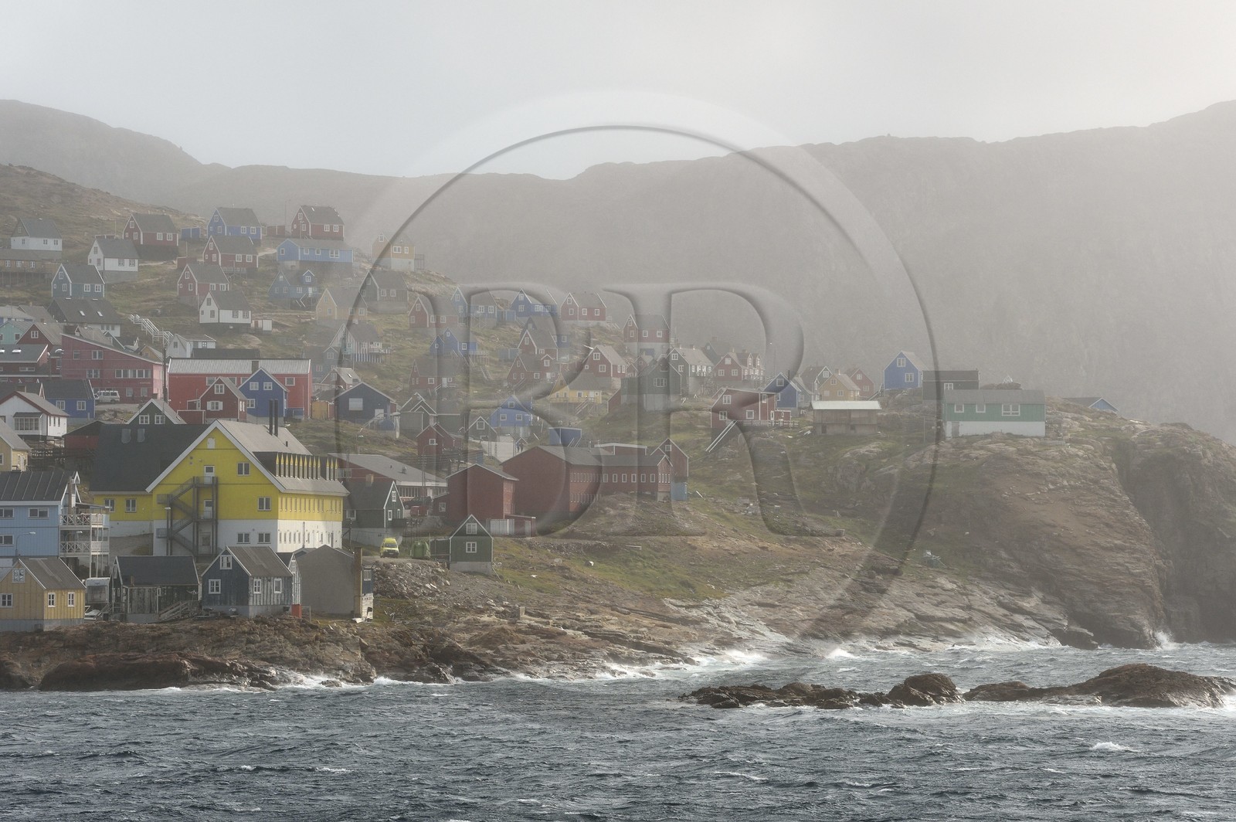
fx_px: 6861
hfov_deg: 10.3
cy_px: 411
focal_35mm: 200
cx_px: 618
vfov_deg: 6.9
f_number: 11
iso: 400
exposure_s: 1/800
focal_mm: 200
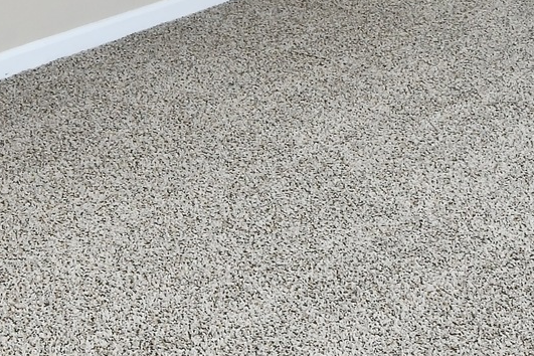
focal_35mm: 81
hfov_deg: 25.0
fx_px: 1201
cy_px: -310
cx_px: 309
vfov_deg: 14.5
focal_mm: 14
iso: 640
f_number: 6.3
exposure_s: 1/60
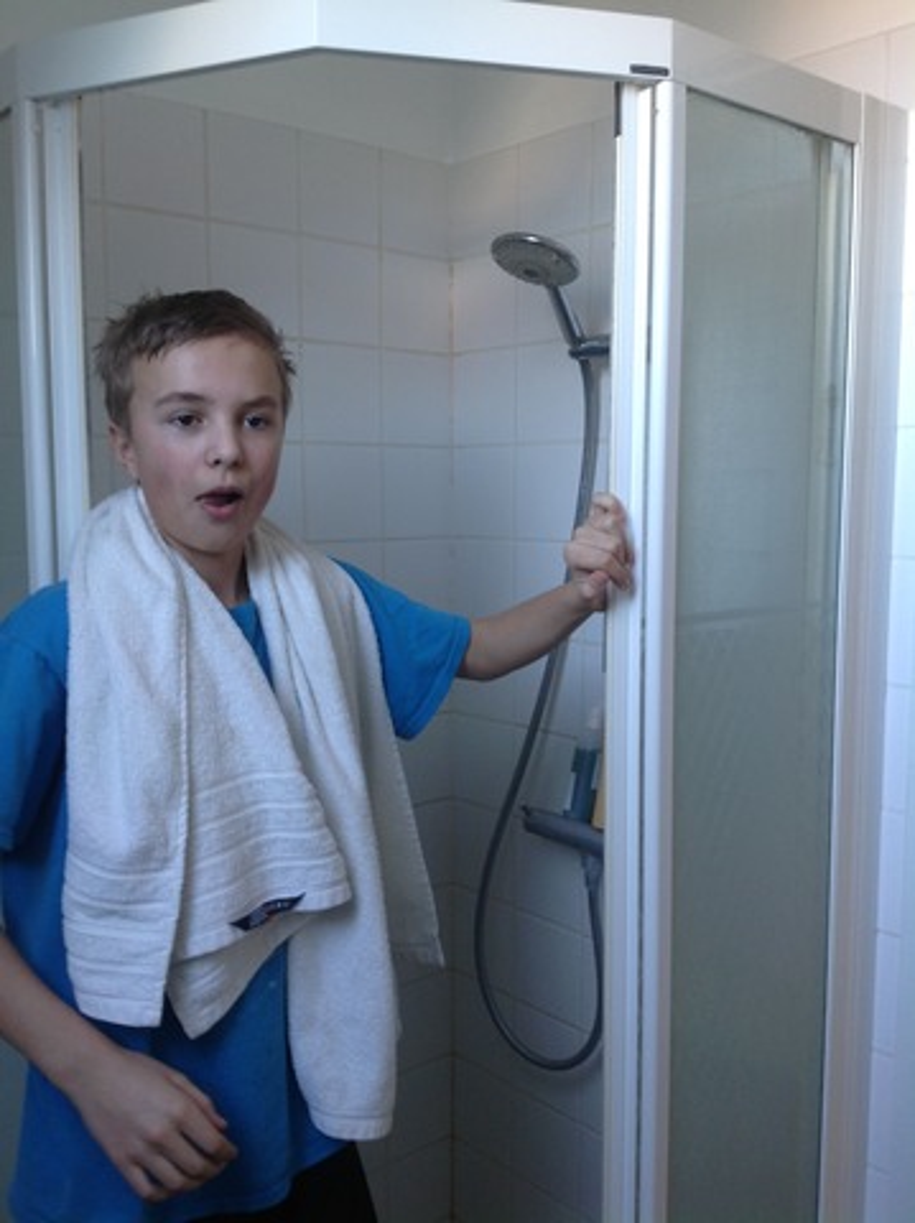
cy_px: 612
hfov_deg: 40.6
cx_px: 458
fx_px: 1236
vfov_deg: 52.7
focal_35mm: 35
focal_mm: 4.28
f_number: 2.4
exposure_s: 1/17
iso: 50
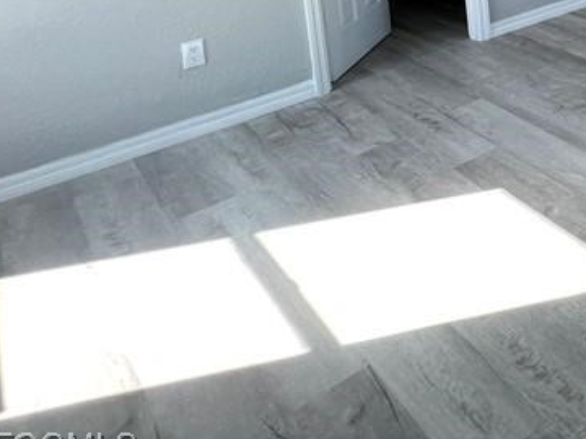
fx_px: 626
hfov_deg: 32.3
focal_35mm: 37
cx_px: 816
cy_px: -141
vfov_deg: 30.1
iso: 64
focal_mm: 1.57
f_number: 1.8
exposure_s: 1/99
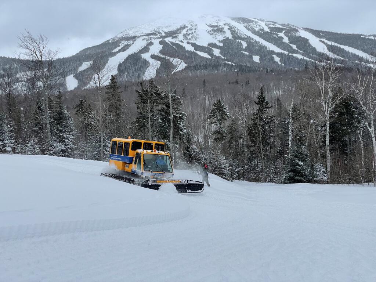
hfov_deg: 36.8
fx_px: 565
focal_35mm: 52
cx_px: 188
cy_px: 141
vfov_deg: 28.0
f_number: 2
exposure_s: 1/813
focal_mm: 6
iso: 25
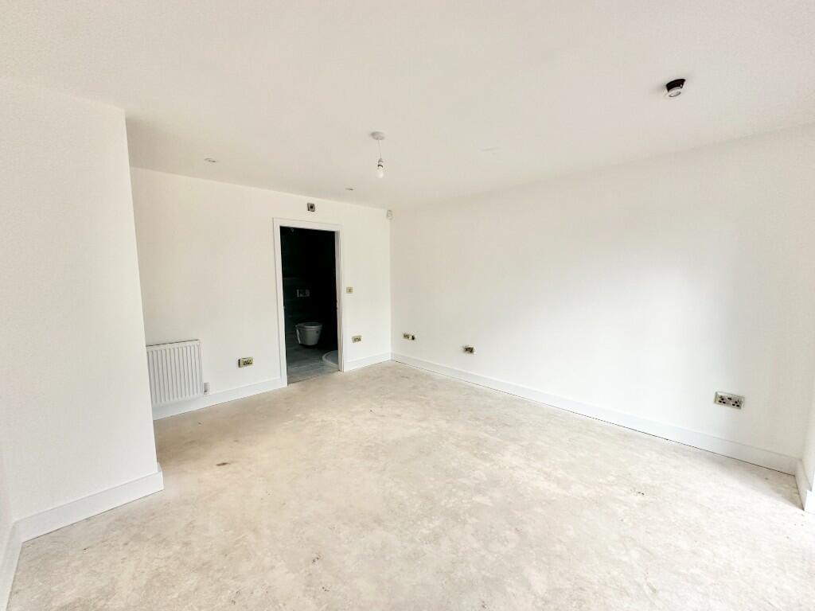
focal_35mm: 14
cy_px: 306
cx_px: 408
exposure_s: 1/99
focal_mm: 2.22
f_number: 2.2
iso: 250
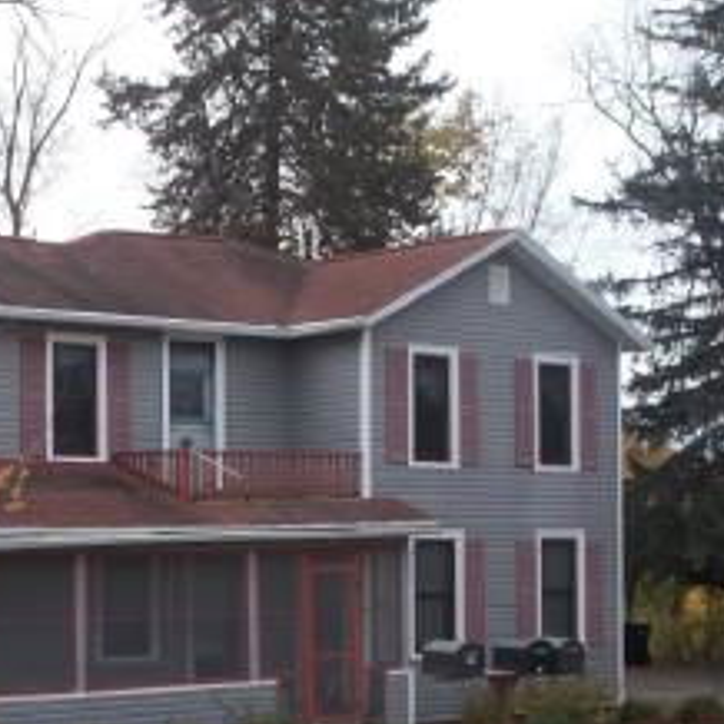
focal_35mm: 81
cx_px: 90
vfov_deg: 21.3
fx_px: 1917
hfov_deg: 21.0
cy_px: 468
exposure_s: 1/160
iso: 80
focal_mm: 9
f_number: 4.5
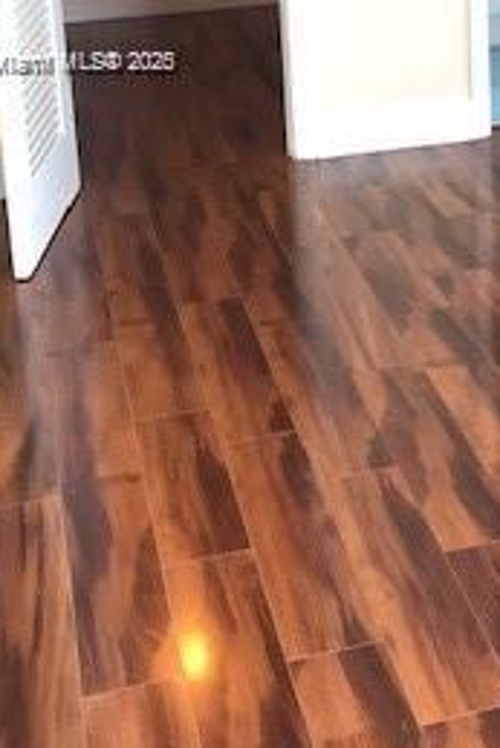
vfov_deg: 27.0
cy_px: 64
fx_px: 1498
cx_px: 538
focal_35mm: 72
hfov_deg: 18.3
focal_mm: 4
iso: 50
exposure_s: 1/15
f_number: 1.8
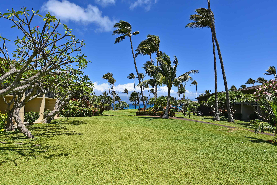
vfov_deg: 53.1
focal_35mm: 24
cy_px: 92
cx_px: 138
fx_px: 185
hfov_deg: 73.7
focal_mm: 24
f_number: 11
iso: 100
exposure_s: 1/200
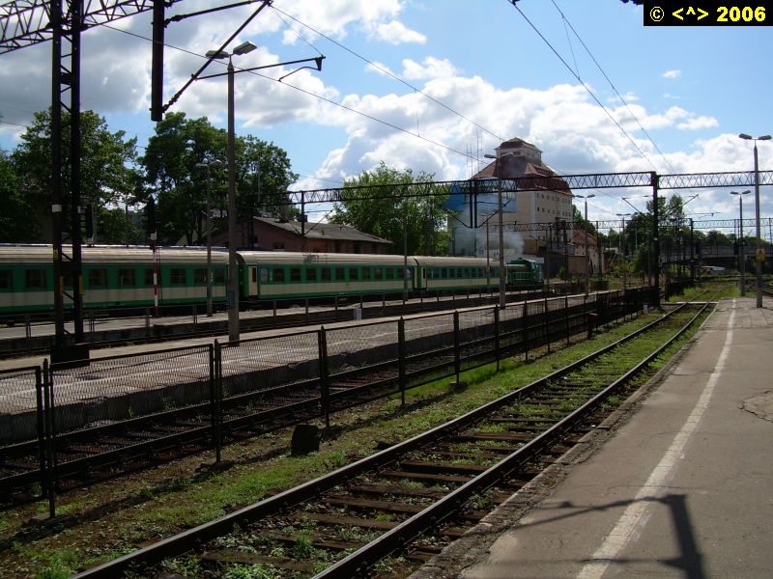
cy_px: 290
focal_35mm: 38
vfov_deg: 37.7
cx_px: 386
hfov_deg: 49.0
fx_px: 849
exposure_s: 1/707
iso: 50
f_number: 4.6
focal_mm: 6.3
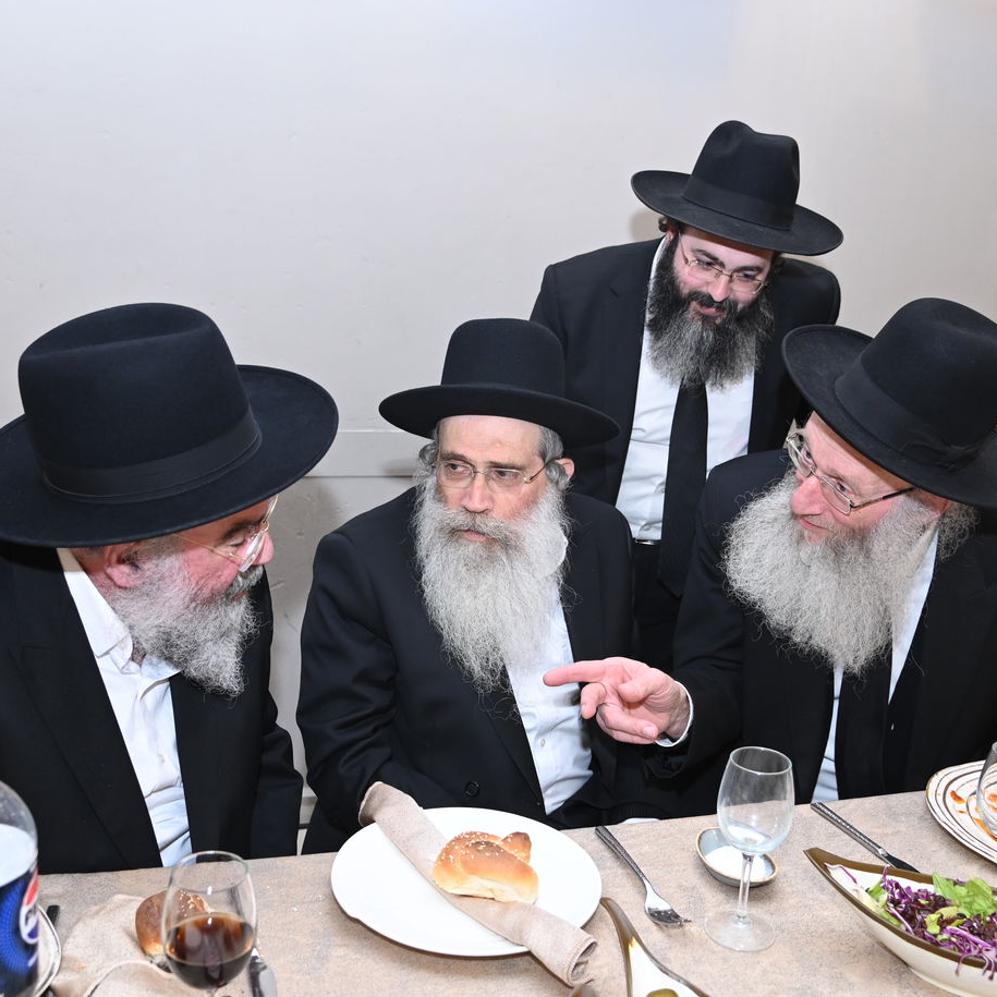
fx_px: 1271
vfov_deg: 42.8
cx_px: 491
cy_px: 496
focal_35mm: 39
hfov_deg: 42.8
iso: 2000
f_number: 4.5
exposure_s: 1/160
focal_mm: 30
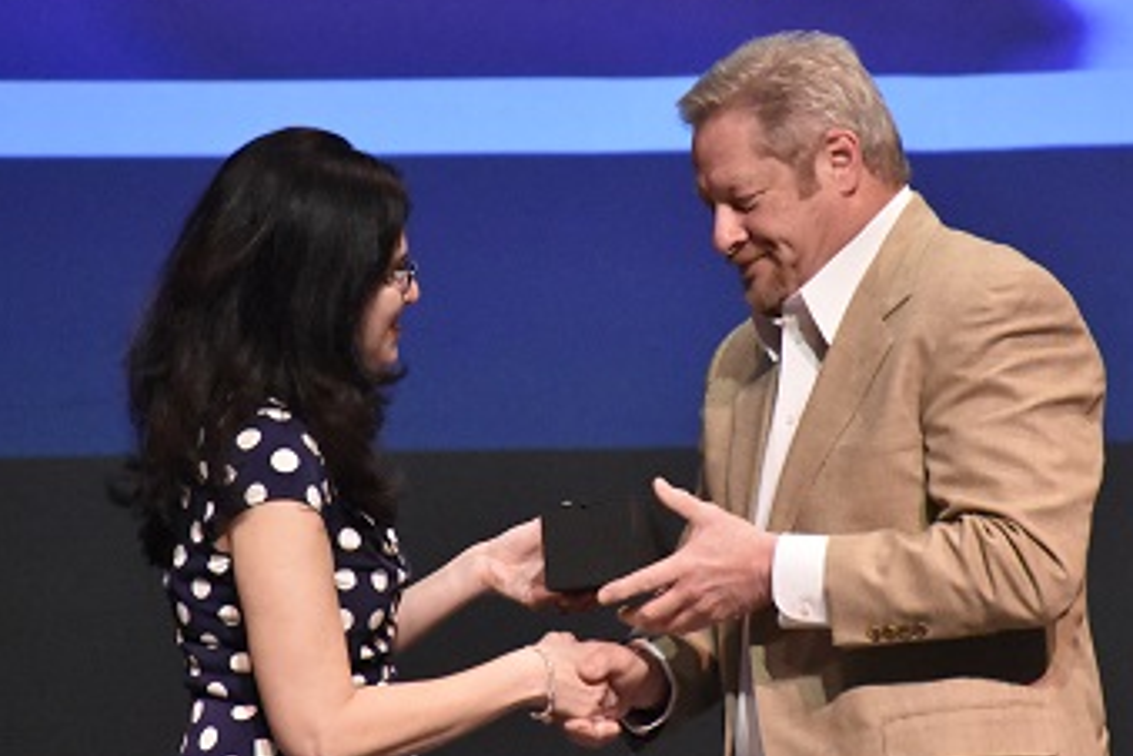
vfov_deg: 4.4
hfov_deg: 6.6
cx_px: 592
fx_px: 9756
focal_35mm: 310
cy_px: 400
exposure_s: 1/200
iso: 12800
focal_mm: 140
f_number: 5.6
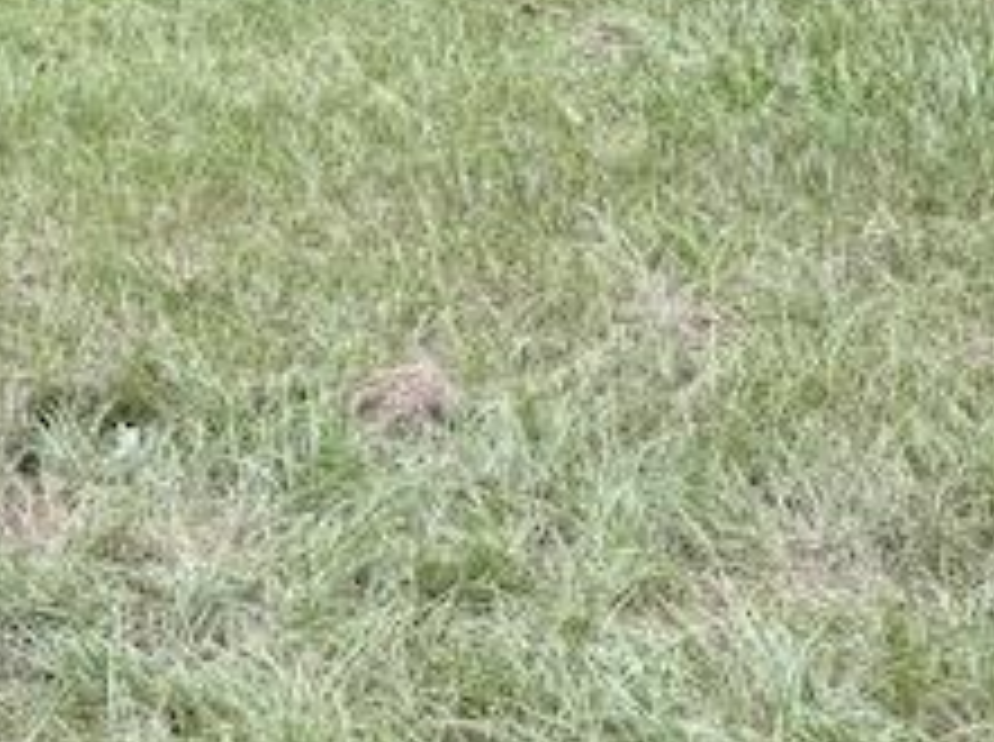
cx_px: 319
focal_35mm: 94
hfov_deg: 20.8
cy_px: -121
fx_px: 2695
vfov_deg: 15.2
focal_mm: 6.76
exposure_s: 1/123
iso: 50
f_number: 1.78
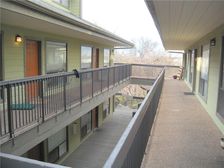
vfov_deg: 40.7
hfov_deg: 52.6
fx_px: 226
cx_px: 112
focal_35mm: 35
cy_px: 84
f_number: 3.8
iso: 89
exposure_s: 1/111
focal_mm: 5.9
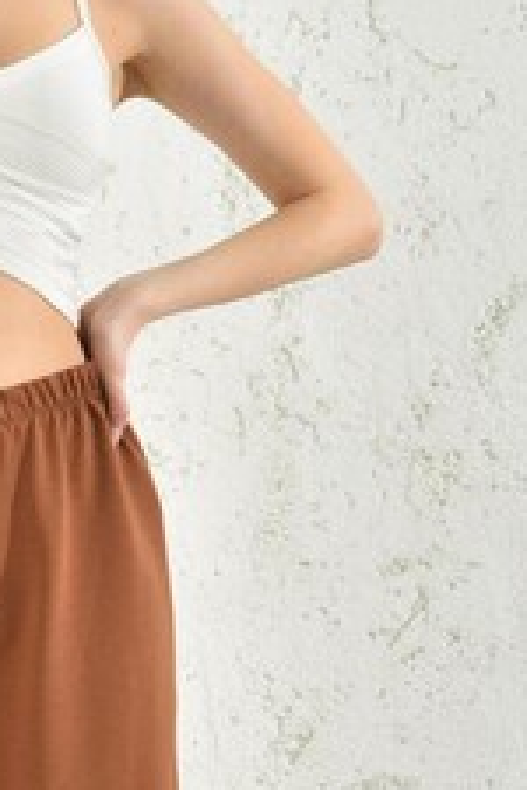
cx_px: -98
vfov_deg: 11.8
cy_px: 628
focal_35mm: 173
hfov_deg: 7.9
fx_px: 3798
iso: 100
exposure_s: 1/160
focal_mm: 52
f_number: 7.1
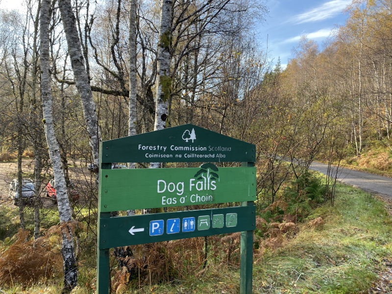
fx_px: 294
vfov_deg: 53.1
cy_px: 147
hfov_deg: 67.3
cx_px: 196
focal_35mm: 26
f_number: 1.8
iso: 32
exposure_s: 1/200
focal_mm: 4.25
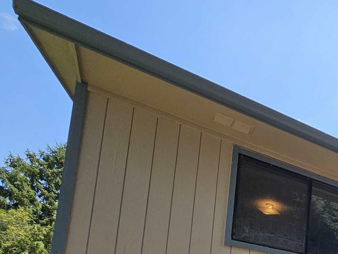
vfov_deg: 33.3
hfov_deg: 40.7
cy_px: 318
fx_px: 322
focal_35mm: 33
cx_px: 396
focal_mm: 2.2
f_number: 2.2
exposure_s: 1/1154
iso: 50
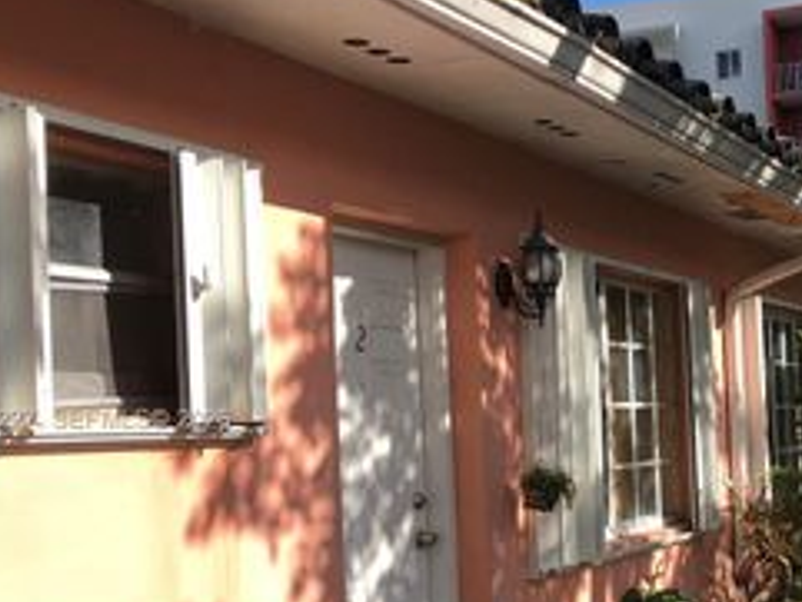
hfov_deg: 31.5
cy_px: 421
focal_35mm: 58
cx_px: 739
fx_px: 1344
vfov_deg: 25.1
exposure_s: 1/991
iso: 20
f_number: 1.8
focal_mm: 4
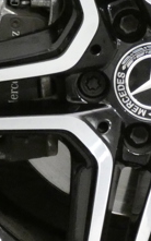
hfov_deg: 7.1
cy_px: 98
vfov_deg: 11.4
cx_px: 160
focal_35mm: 184
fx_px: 1212
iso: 1600
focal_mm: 8.6
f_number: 3.8
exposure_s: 1/25
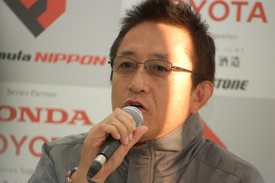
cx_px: 138
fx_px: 2003
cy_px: 92
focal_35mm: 262
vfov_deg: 5.2
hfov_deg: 7.9
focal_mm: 175
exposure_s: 1/60
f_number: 5.6
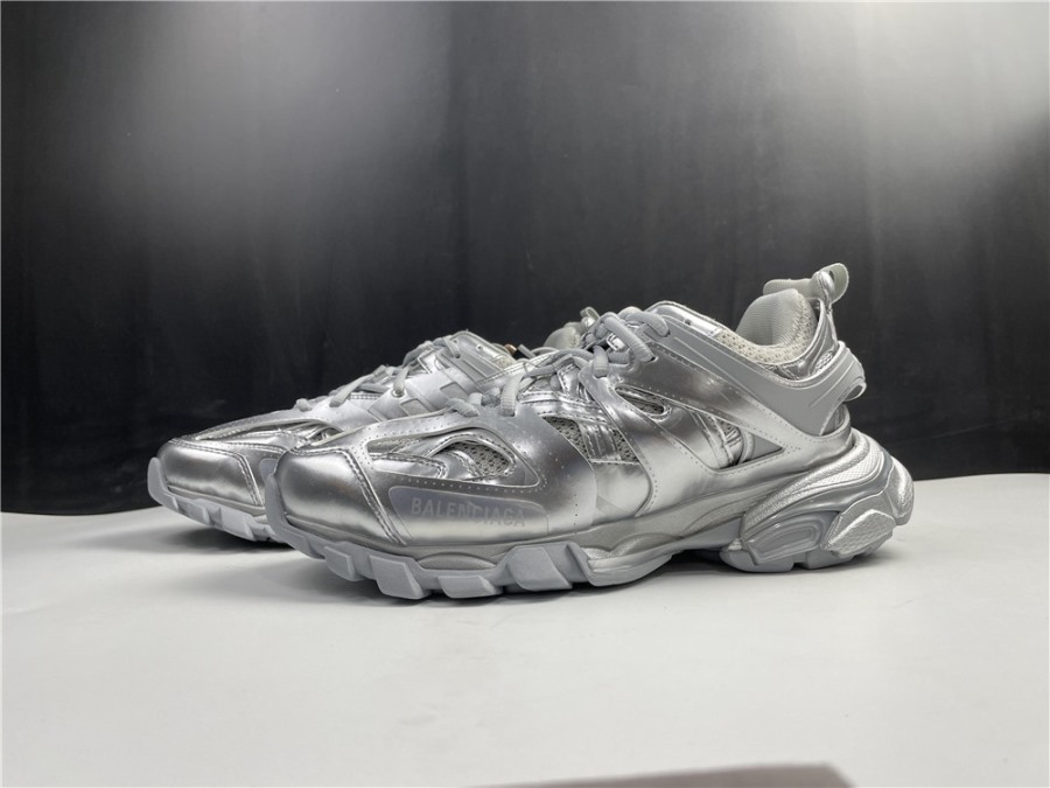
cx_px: 525
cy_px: 394
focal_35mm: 26
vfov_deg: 53.1
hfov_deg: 67.3
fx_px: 789
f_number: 1.6
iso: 64
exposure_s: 1/121
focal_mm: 4.2
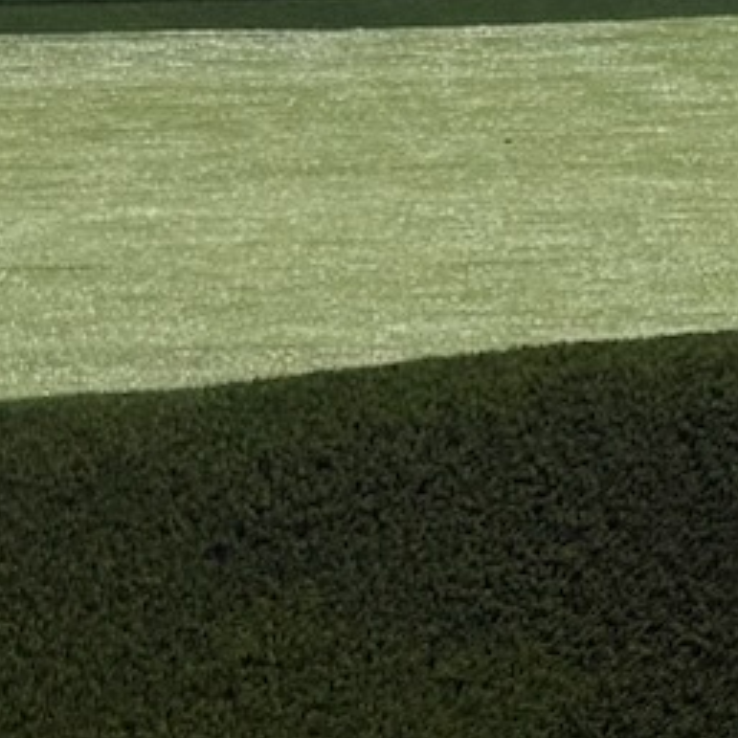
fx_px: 4076
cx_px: 2676
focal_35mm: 169
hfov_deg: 7.9
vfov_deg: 10.1
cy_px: -215
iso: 80
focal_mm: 6.76
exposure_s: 1/14286
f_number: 1.78
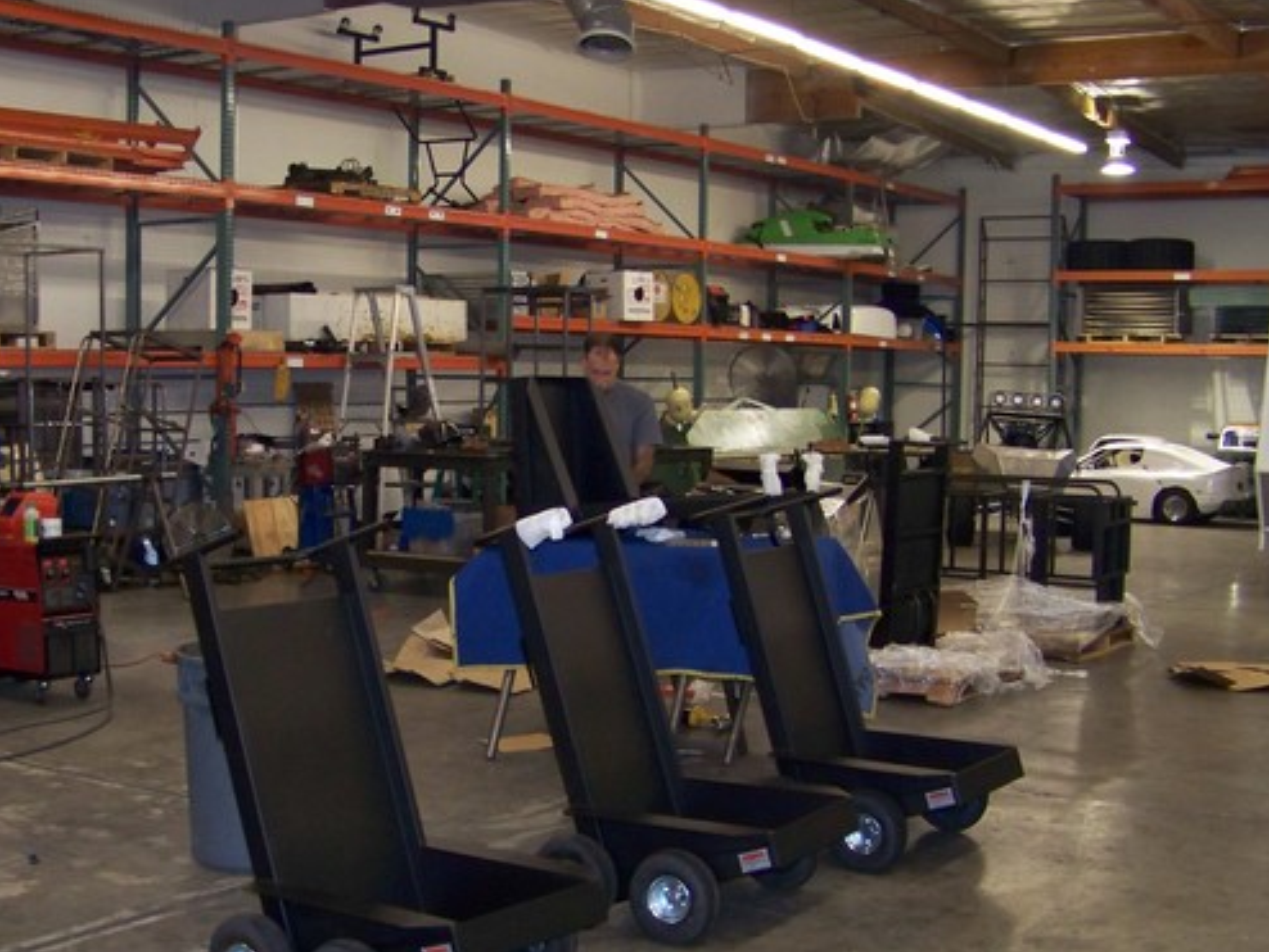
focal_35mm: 51
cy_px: 604
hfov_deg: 37.4
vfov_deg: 28.5
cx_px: 565
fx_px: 1871
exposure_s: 1/30
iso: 200
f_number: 2.8
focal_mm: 5.85
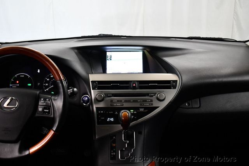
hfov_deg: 53.1
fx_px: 249
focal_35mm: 36
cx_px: 124
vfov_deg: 36.9
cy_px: 83
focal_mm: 18
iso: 2000
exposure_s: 1/125
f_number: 3.5
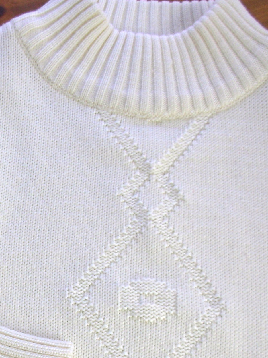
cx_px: 1
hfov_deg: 18.4
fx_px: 805
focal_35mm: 78
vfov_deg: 24.2
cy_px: 335
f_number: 2.9
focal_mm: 6.3
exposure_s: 1/140
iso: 50
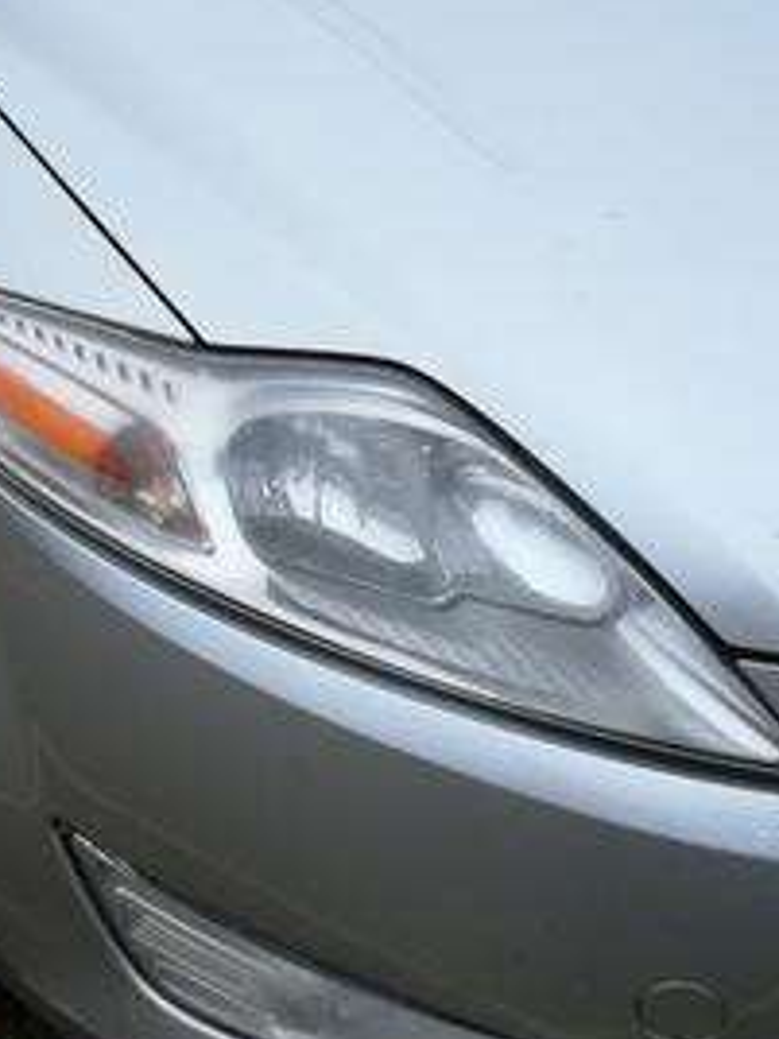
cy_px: 372
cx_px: 395
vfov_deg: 30.6
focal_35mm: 63
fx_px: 1890
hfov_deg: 23.3
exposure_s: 1/33.3
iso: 250
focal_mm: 3.83
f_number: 2.2
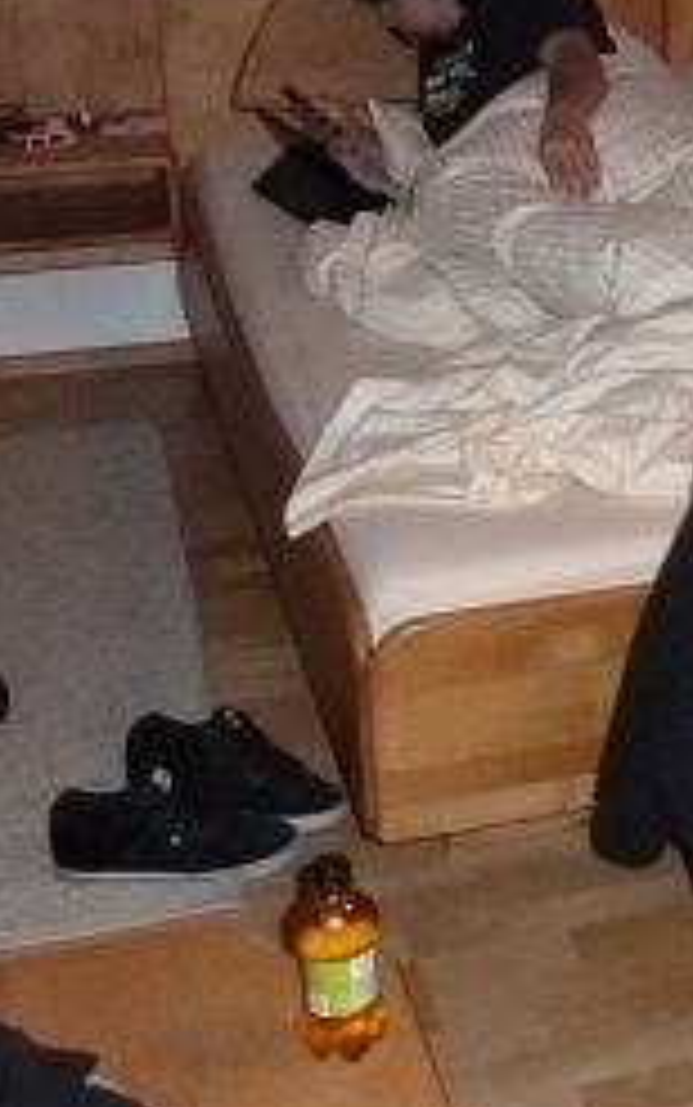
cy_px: 382
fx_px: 2083
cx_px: 922
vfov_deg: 29.6
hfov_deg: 17.6
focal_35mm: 69
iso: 800
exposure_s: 1/30
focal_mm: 4.1
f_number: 3.3
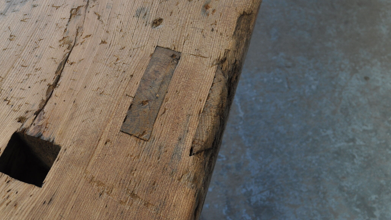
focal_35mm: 44
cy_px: 58
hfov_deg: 45.8
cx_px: 135
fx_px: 456
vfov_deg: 26.8
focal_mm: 18
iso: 400
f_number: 4.5
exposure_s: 1/80
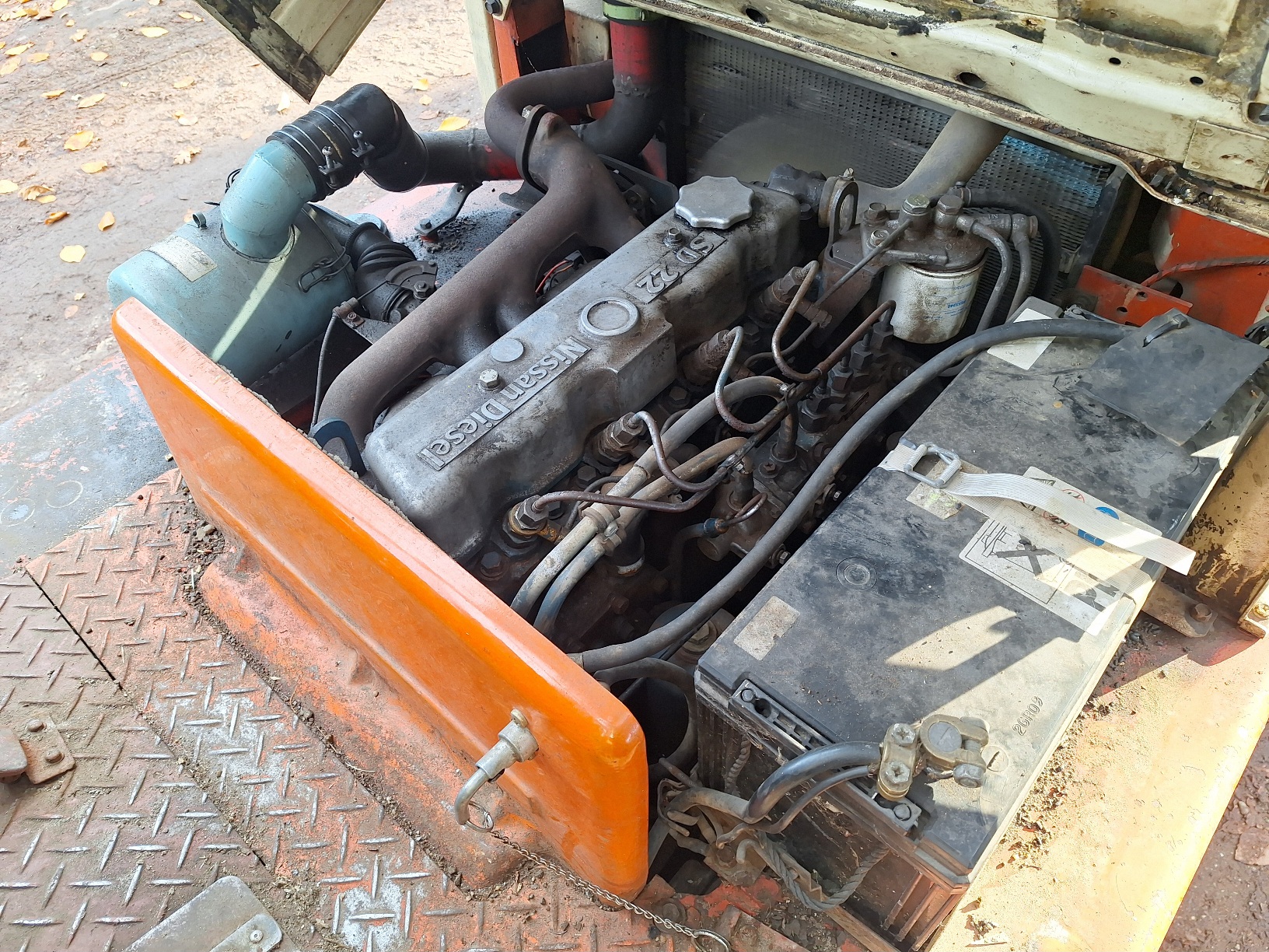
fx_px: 843
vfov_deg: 58.9
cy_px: 476
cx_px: 634
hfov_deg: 73.9
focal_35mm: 23
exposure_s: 1/100
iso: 50
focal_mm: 5.54
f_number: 1.8
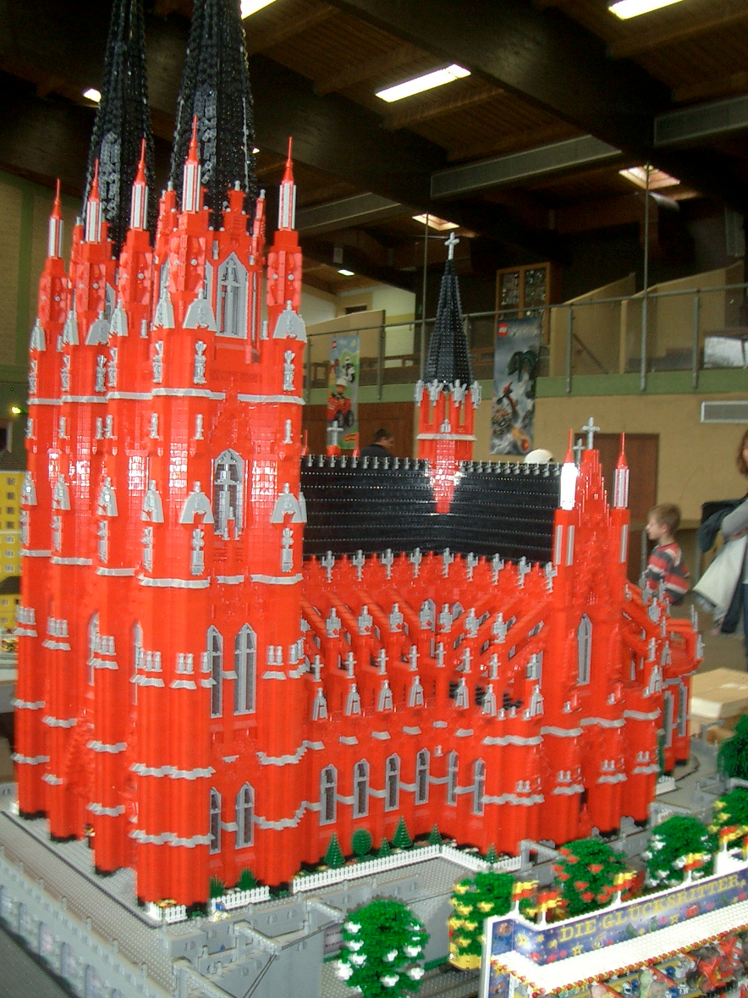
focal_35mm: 38
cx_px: 397
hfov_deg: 37.7
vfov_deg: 49.0
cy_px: 501
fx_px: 1095
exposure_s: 1/40
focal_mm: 5.8
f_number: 2.6
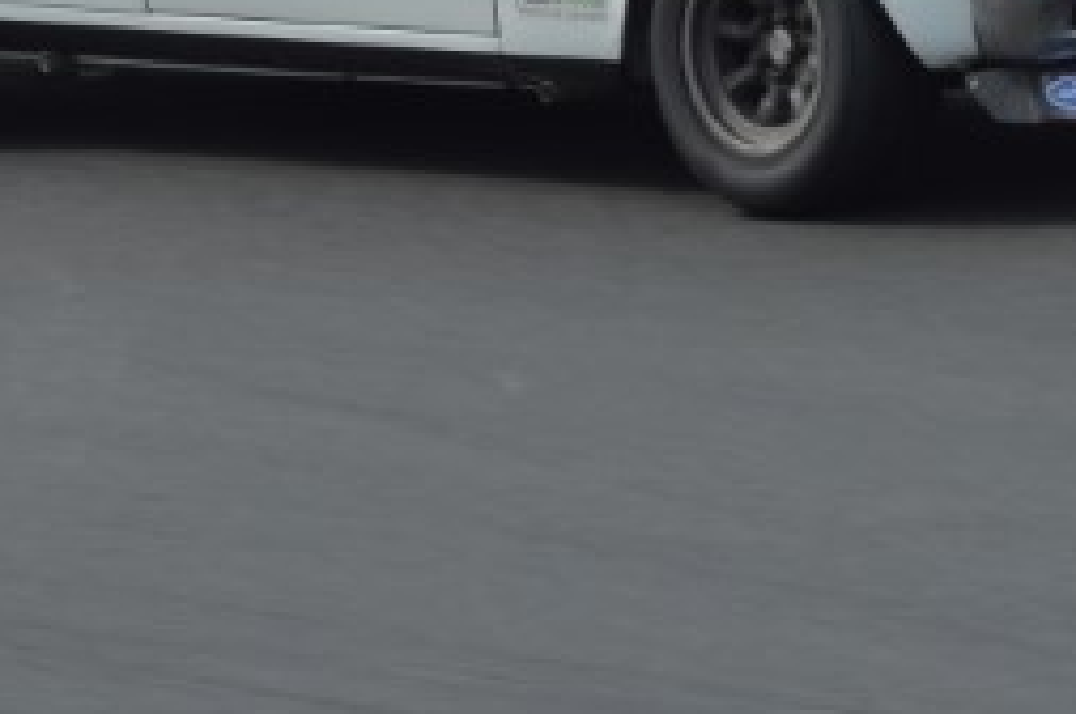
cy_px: -155
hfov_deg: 5.8
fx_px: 10549
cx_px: 655
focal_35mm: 353
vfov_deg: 3.9
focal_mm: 85
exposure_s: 1/400
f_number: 11
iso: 400
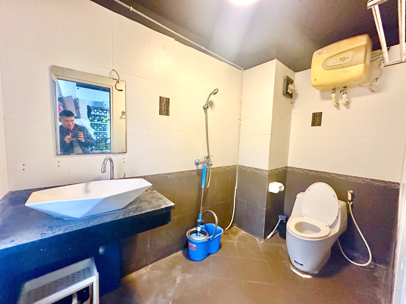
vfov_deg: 85.7
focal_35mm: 14
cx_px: 203
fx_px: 164
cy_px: 152
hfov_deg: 102.1
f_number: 2.2
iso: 500
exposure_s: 1/50
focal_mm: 2.22
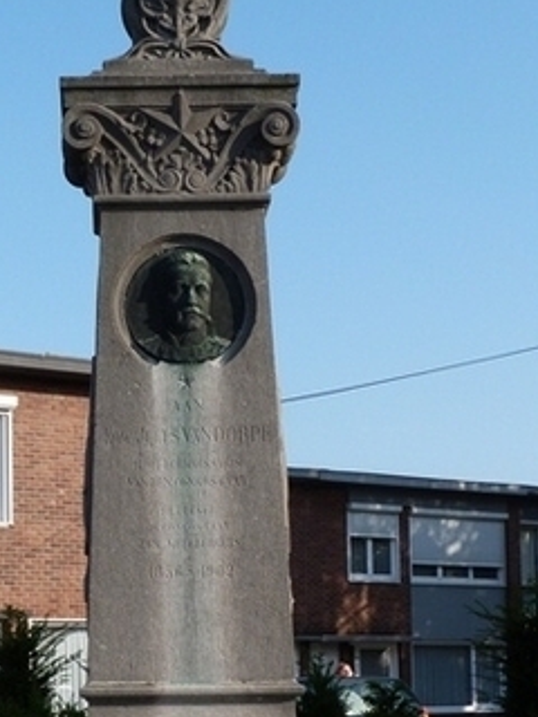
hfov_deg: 16.0
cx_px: 164
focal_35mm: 92
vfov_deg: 21.1
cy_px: 547
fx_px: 1906
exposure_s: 1/250
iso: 80
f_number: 5.6
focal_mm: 8.7
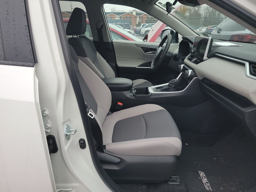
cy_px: 96
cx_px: 128
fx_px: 177
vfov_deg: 56.8
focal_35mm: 24
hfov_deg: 71.6
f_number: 1.8
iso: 96
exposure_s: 1/119
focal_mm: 6.7
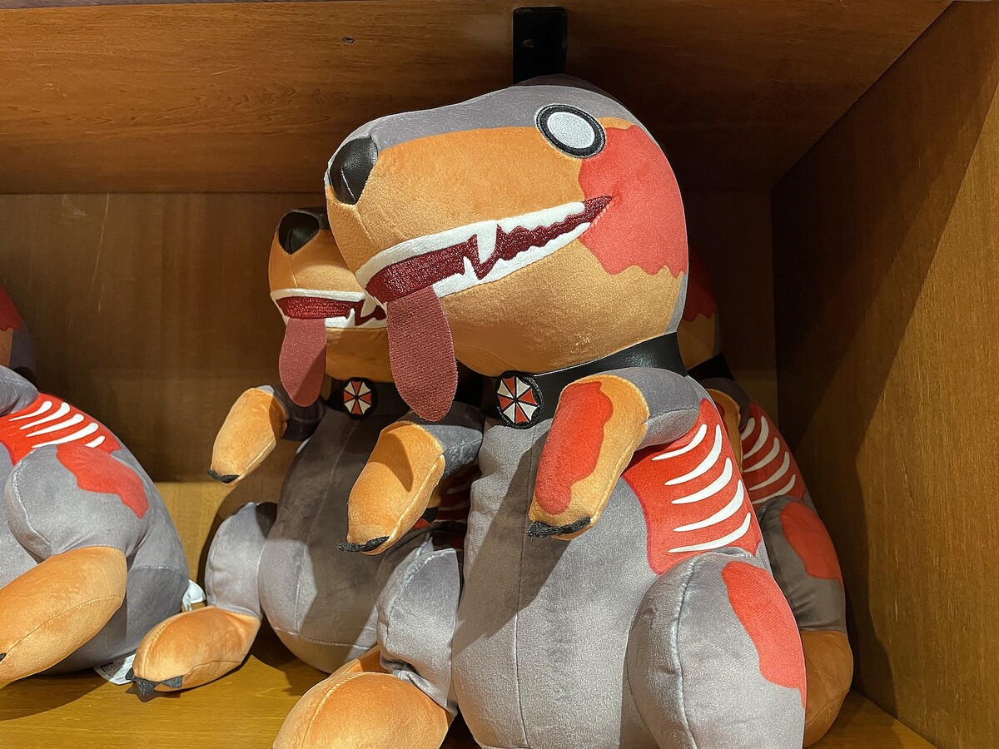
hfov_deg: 67.3
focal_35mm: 26
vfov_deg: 53.1
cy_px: 374
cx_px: 500
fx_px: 750
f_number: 1.6
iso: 100
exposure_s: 1/60
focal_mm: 4.2
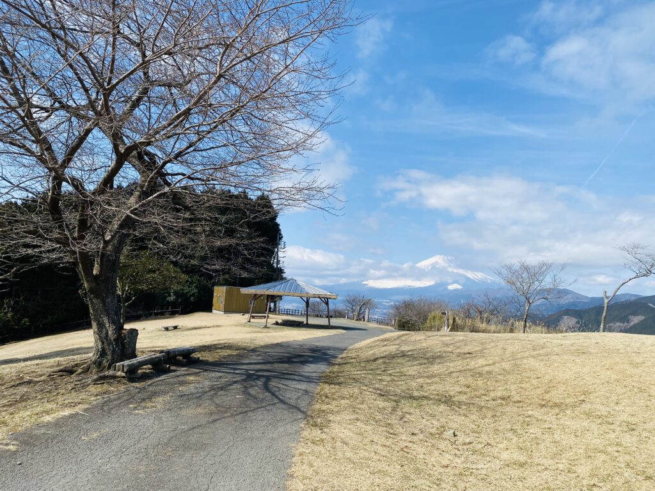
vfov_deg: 53.1
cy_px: 246
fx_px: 492
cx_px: 328
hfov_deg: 67.3
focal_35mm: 26
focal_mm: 4.25
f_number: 1.8
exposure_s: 1/2890
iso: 32
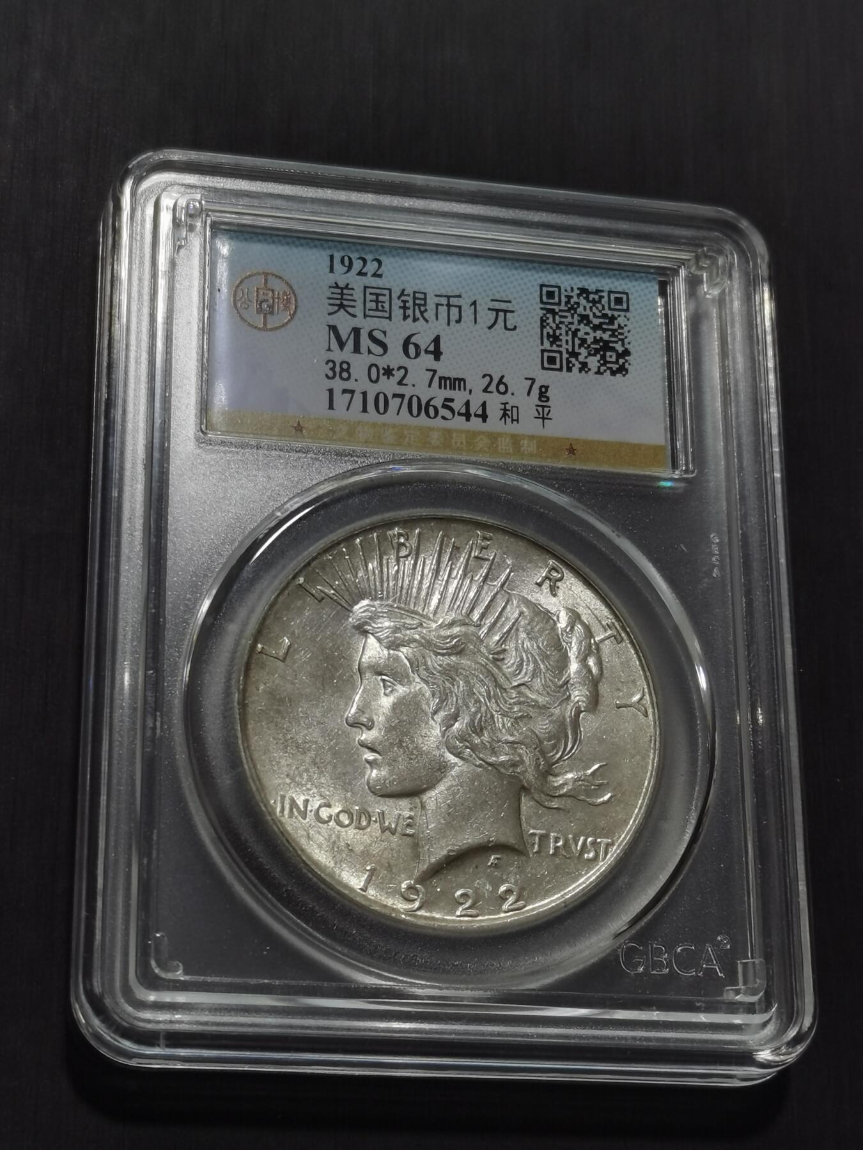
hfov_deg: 19.1
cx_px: 432
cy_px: 575
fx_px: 2560
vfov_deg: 25.3
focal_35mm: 77
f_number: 1.8
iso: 50
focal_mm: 5.58
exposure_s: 1/206
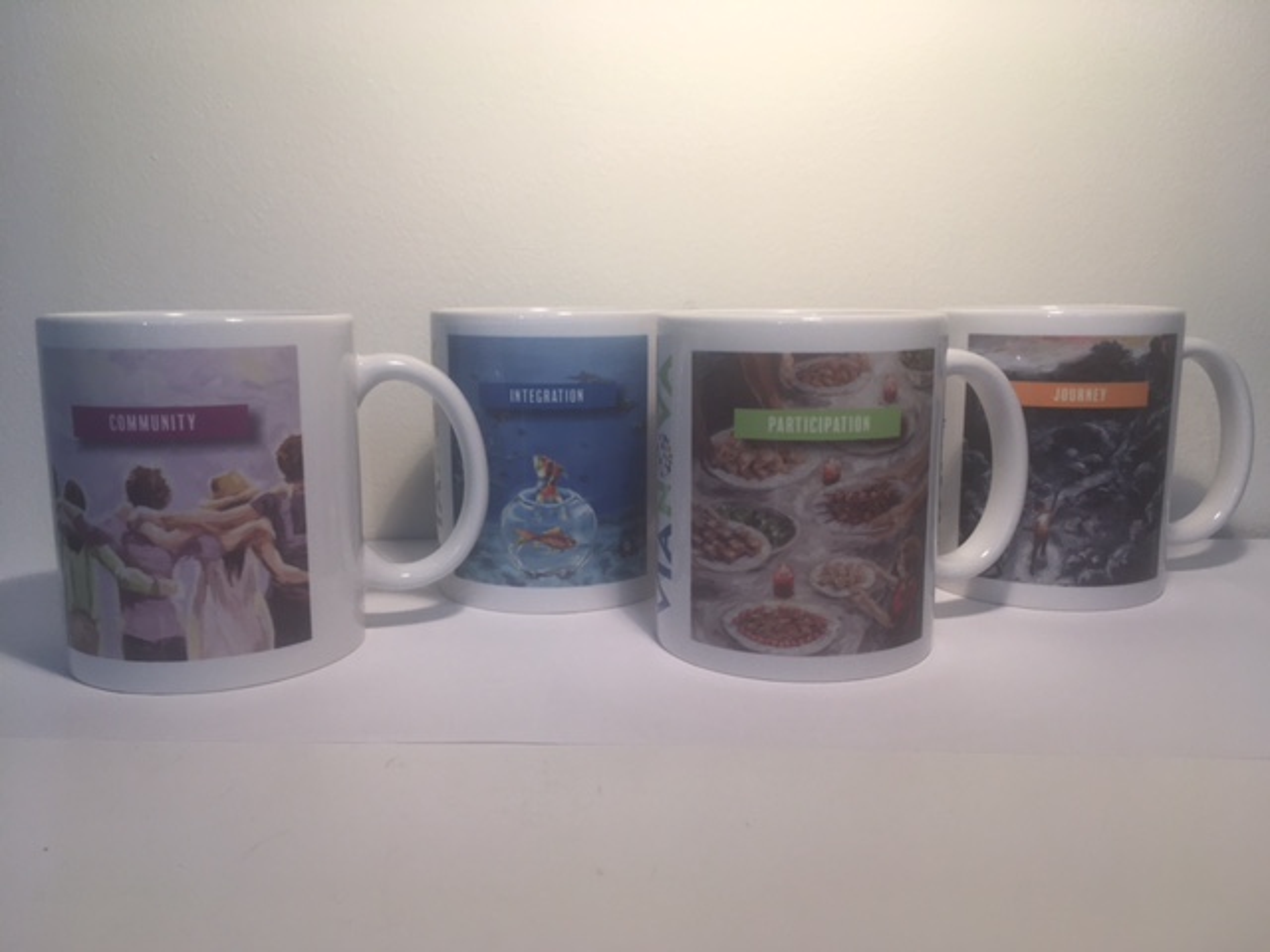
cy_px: 476
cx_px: 635
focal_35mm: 29
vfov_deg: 48.2
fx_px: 1064
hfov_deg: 61.7
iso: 32
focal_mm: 4.15
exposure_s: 1/50
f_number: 2.2
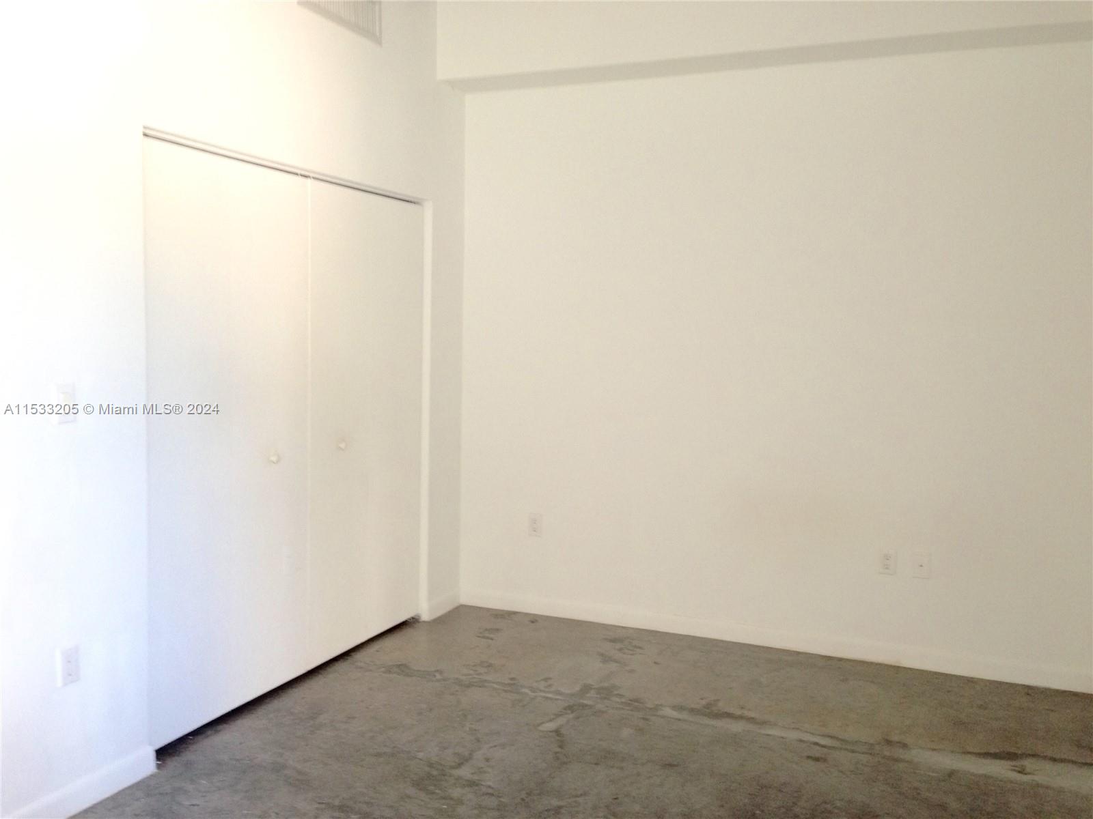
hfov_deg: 55.4
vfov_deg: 42.9
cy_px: 410
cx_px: 546
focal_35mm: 33
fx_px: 1042
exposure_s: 1/20
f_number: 2.4
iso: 100
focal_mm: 4.12
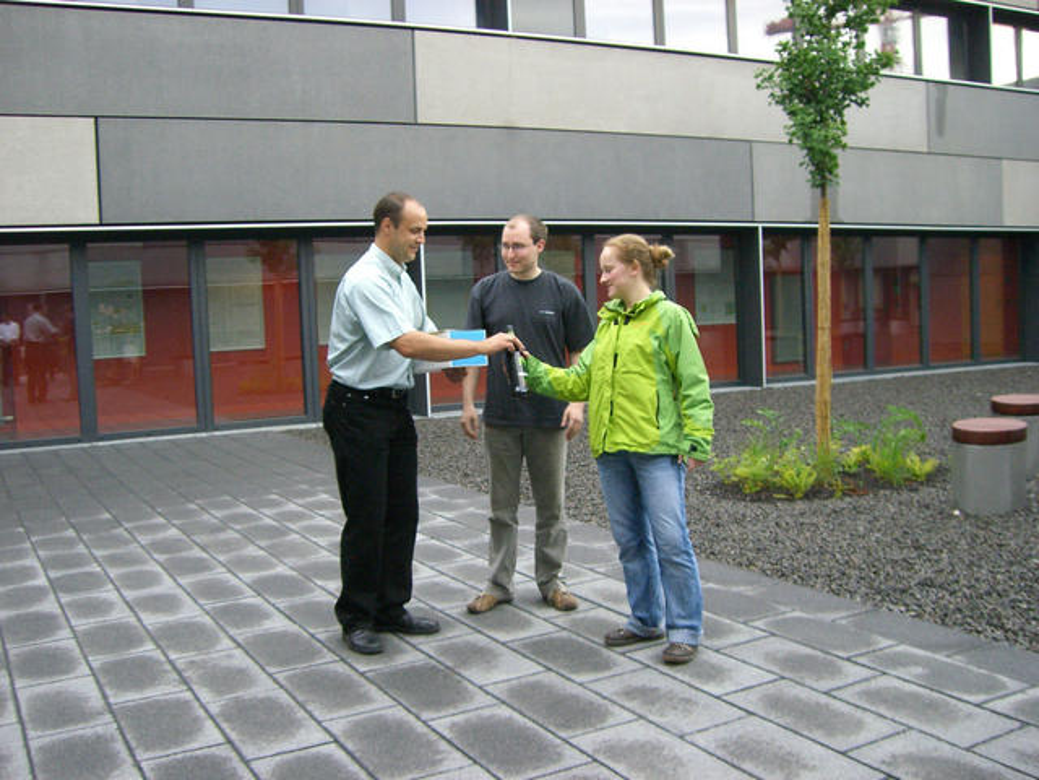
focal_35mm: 38
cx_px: 520
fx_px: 1141
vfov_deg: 37.7
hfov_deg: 49.0
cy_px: 390
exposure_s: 1/125
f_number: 2.7
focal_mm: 6.2
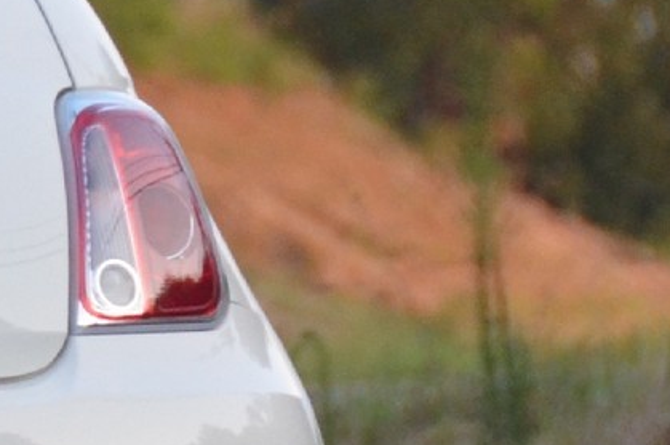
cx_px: -886
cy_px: 150
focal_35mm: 1207
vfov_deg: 1.1
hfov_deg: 1.7
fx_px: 22429
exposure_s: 1/500
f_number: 5.6
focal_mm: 135
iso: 1400
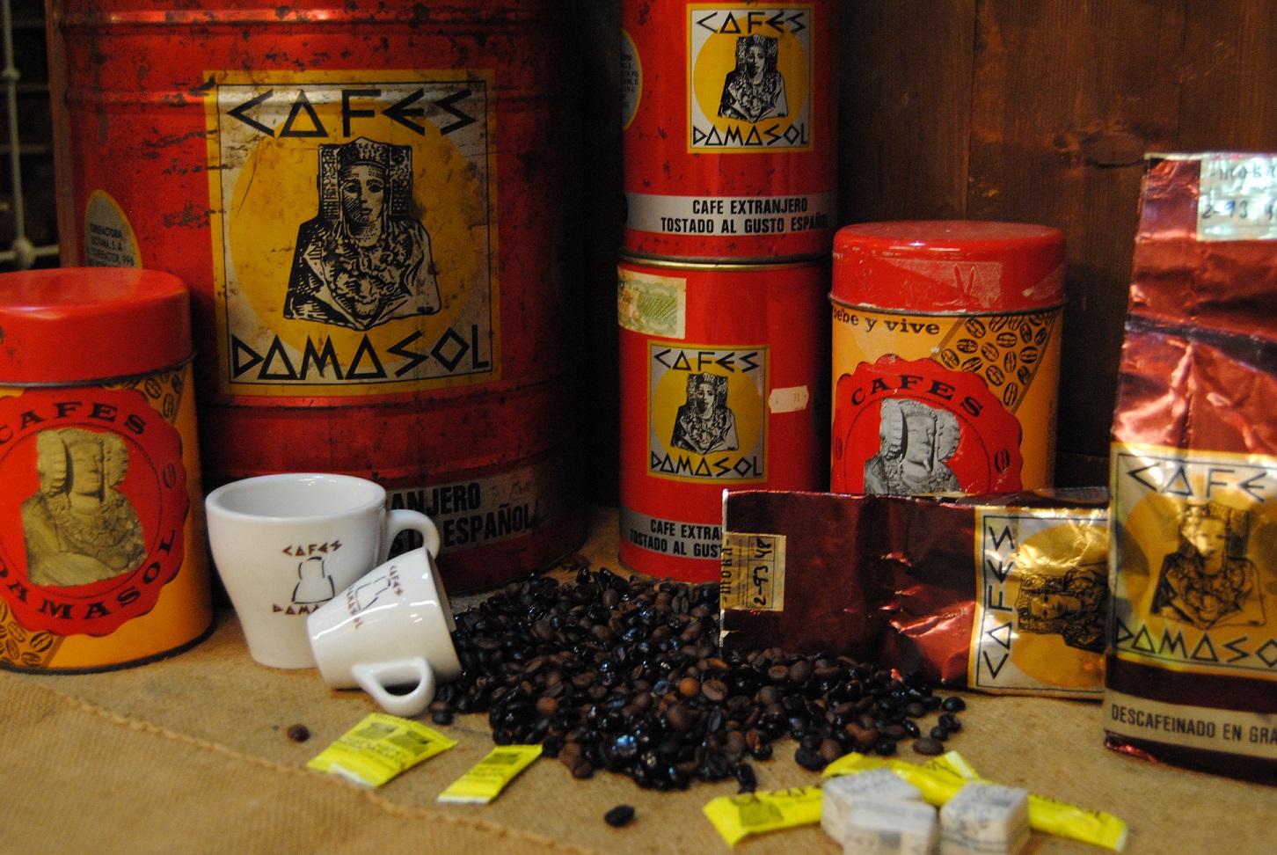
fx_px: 1705
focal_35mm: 48
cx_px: 638
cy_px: 428
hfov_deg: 41.1
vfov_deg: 28.2
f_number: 4.5
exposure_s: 1/30
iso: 1000
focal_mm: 32
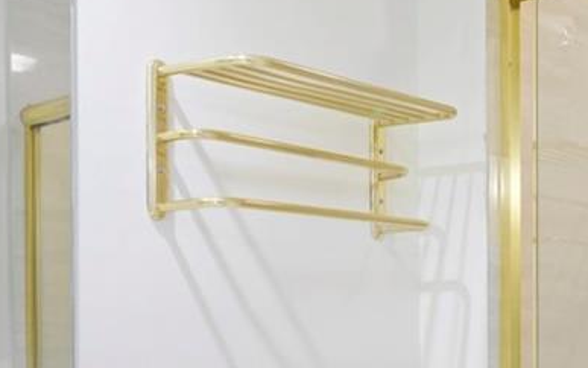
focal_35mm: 59
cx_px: 494
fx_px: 946
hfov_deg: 33.3
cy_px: 327
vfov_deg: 21.5
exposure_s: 1.6
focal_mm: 14
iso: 100
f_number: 8
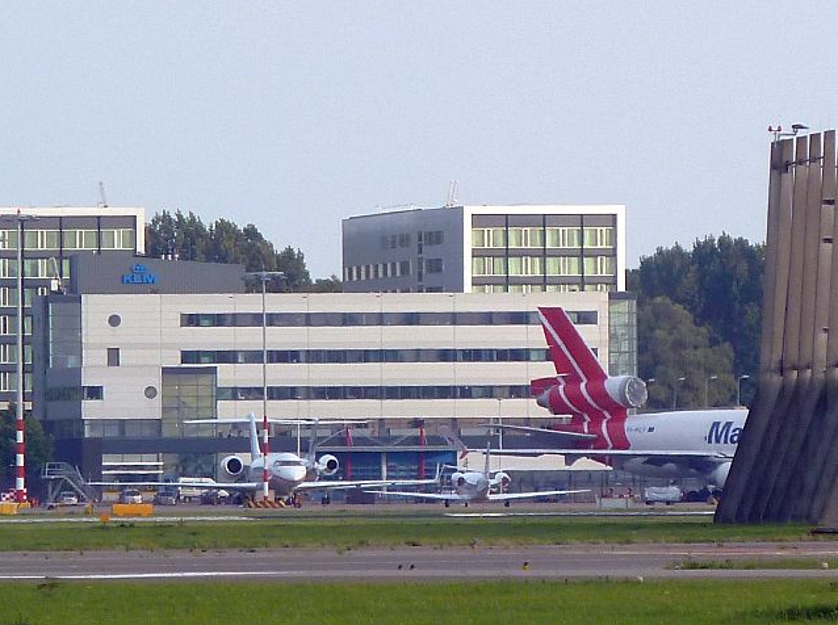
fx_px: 19089
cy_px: 429
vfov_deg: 1.9
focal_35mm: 790
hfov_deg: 2.5
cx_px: 491
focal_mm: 49.2
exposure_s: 1/125
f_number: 4.9
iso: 125
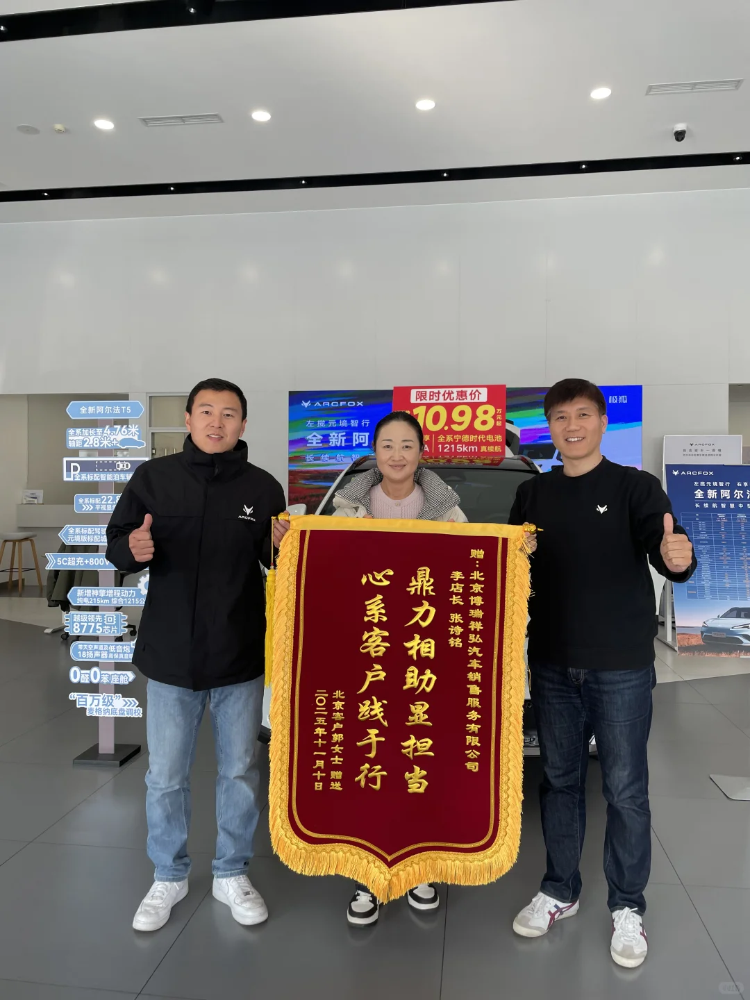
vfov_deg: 67.3
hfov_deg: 53.1
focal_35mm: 26
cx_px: 375
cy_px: 500
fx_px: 751
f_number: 1.6
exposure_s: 1/160
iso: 32
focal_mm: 4.2
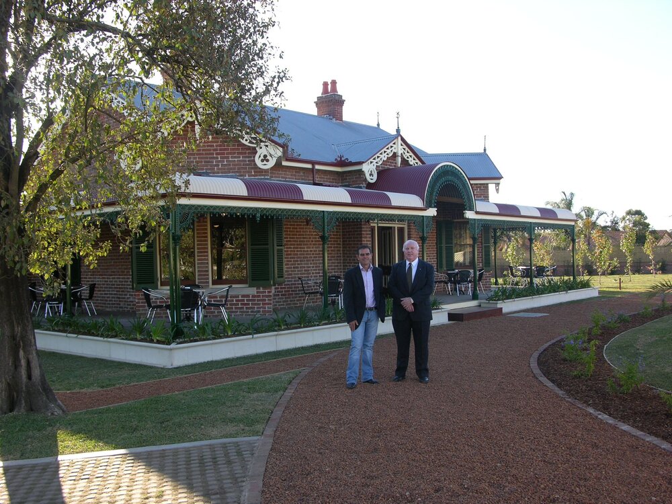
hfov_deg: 52.6
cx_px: 336
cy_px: 252
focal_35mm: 35
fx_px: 679
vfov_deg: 40.7
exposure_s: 1/92.2
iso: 50
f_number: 4
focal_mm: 8.9
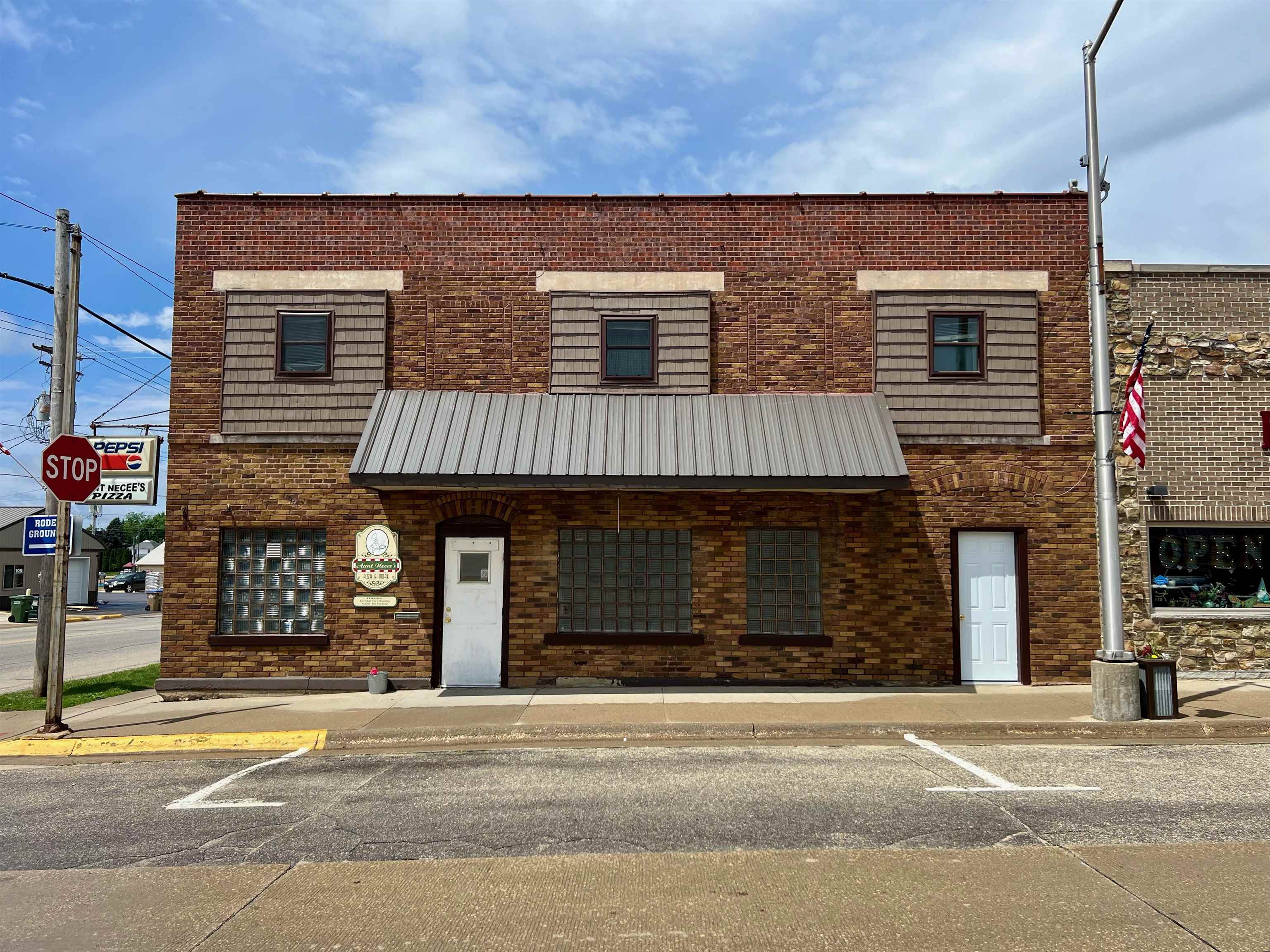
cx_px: 635
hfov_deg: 67.3
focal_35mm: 26
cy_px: 476
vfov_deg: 53.1
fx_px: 954
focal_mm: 5.7
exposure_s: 1/5319
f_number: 1.5
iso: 50
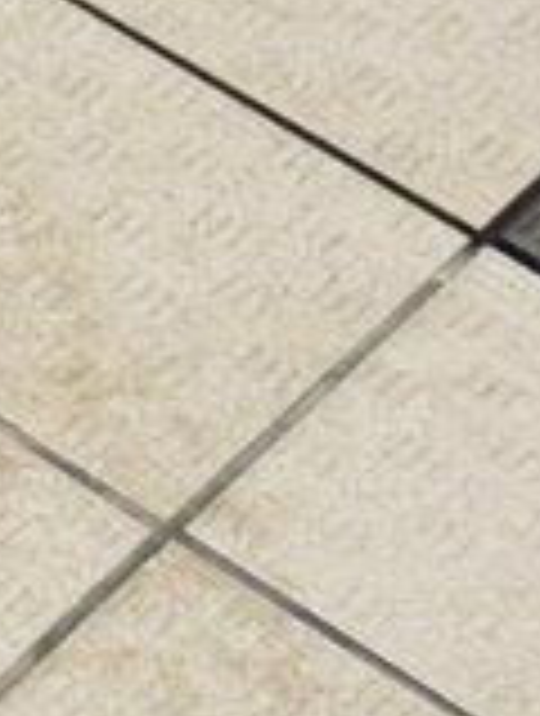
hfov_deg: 4.7
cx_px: -1728
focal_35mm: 287
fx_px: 5947
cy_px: -367
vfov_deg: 6.8
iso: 1600
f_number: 4
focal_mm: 31
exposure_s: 1/60
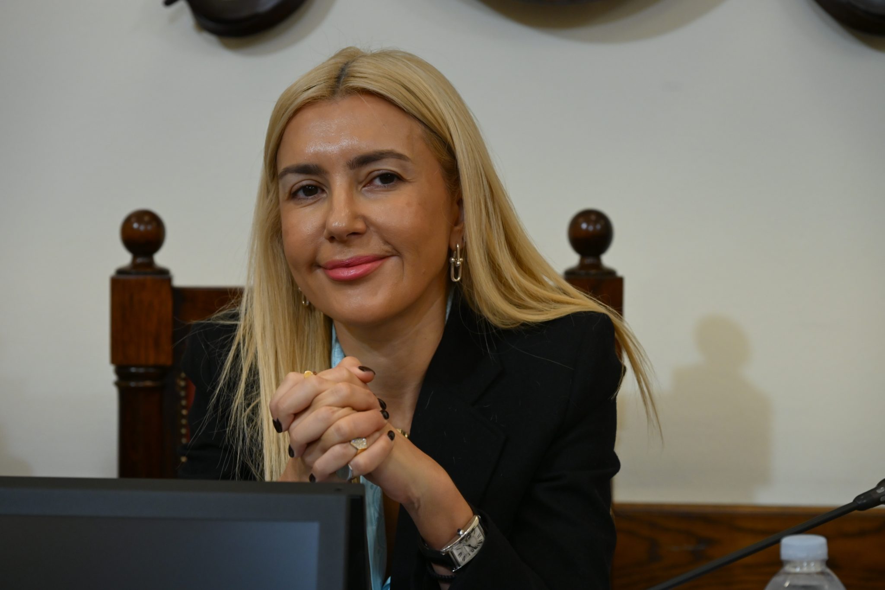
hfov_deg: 20.4
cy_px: 295
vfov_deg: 13.7
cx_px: 442
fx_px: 2458
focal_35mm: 100
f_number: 5.6
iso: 2200
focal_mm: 100
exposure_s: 1/200
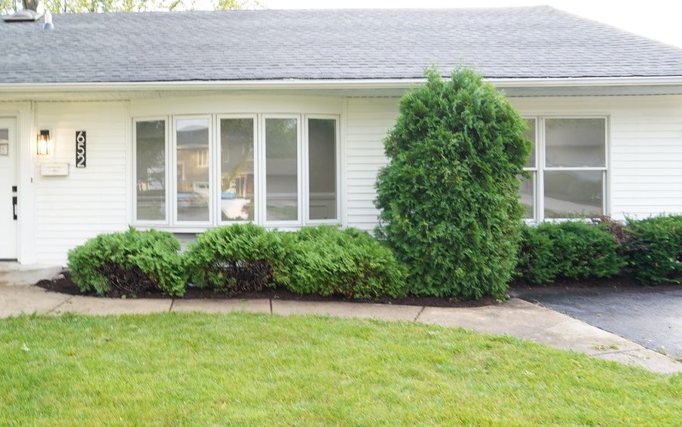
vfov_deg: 40.5
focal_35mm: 31
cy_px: 186
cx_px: 166
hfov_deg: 57.9
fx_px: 576
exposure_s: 1/30
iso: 500
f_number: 6.3
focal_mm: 17
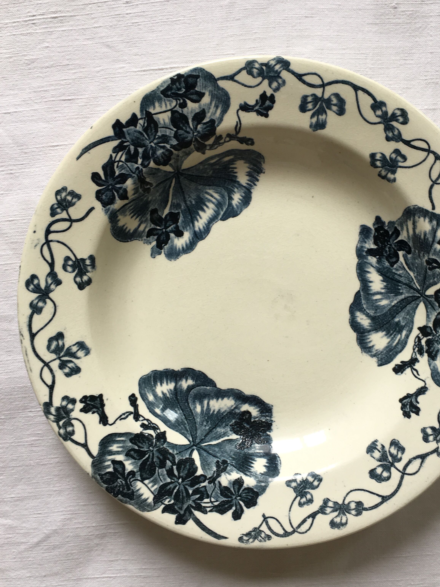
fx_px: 644
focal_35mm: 38
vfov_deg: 49.0
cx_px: 263
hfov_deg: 37.6
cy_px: 304
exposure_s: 1/50
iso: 32
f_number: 2.2
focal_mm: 4.15
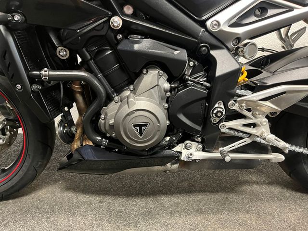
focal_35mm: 26
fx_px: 231
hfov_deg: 67.3
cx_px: 154
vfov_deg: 53.1
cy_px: 116
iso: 500
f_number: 1.6
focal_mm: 5.1
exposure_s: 1/33
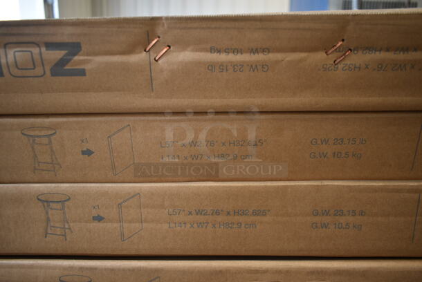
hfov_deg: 67.3
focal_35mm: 27
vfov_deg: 48.0
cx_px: 211
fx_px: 317
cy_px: 141
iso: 280
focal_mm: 18
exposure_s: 1/30
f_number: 3.5
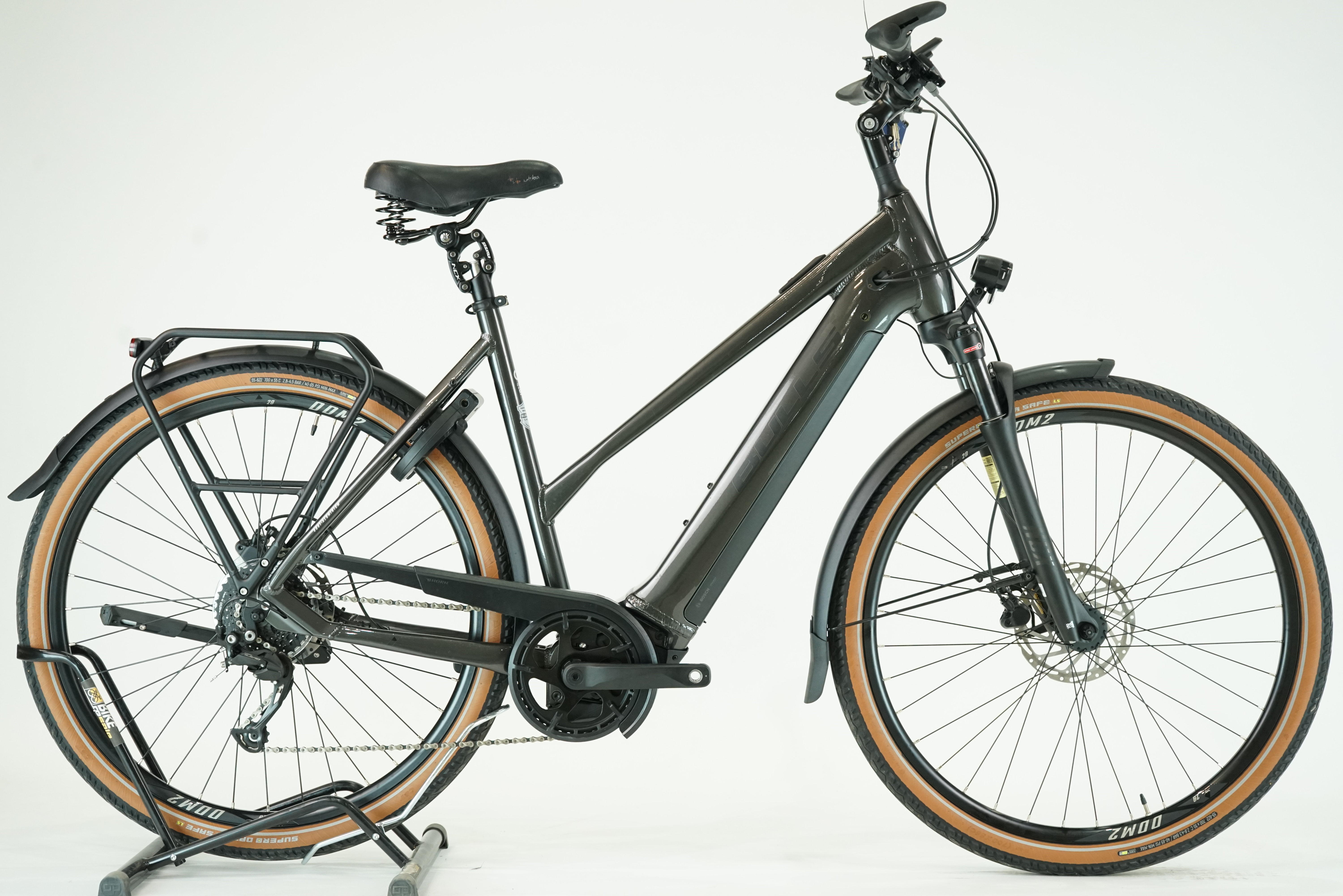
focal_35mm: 56
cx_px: 672
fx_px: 2089
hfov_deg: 35.6
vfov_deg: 24.2
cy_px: 448
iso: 2000
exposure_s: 1/200
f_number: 5.6
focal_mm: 56
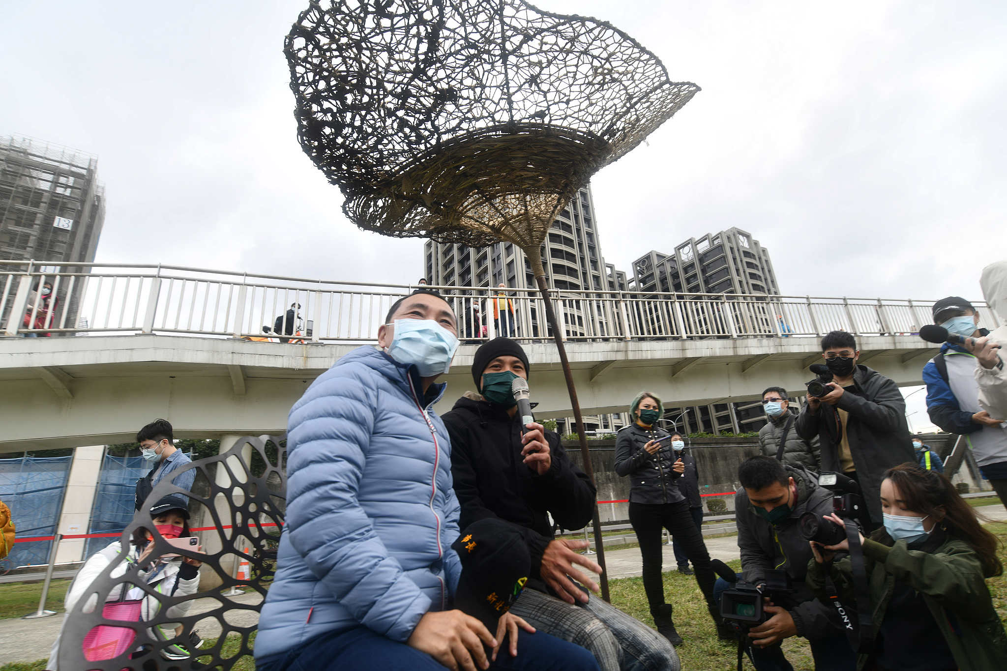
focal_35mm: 18
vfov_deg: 67.4
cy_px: 336
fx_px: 503
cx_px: 504
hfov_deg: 90.0
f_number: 5.6
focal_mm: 18
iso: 64
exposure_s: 1/160
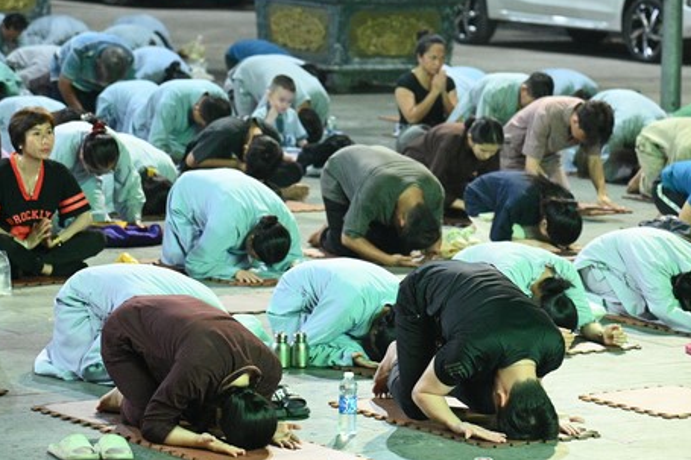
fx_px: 3281
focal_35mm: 171
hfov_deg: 12.0
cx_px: 406
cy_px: 188
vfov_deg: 8.0
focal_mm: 120
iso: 16000
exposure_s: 1/125
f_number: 4.5
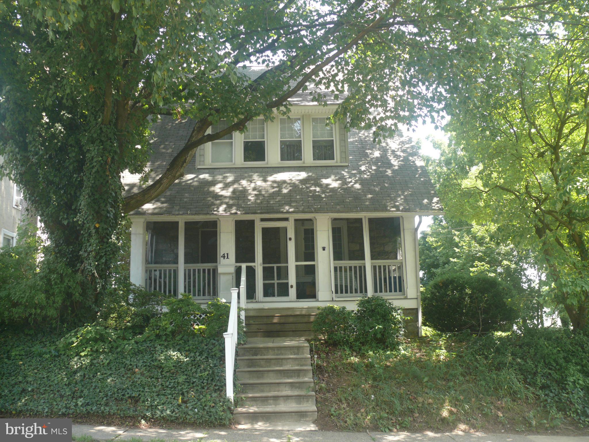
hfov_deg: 52.6
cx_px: 294
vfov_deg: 40.7
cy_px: 221
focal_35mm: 35
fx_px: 596
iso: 100
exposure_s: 1/100
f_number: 2.8
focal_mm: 7.4
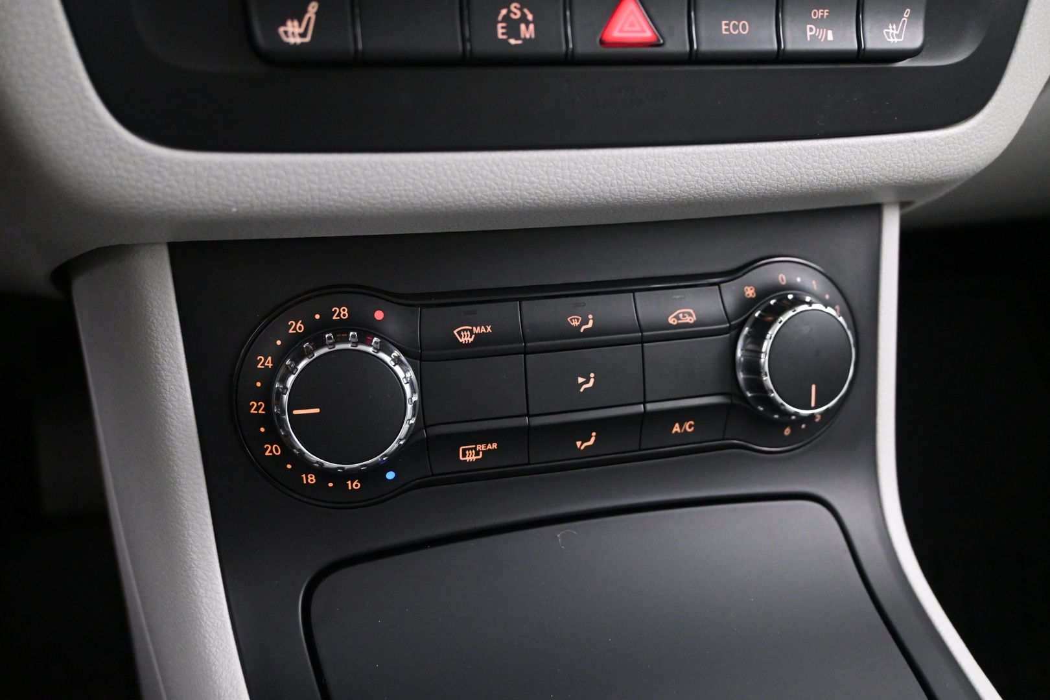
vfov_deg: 40.0
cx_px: 525
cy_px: 350
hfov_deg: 57.2
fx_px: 962
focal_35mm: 33
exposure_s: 1/13
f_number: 4
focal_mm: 22
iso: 3200
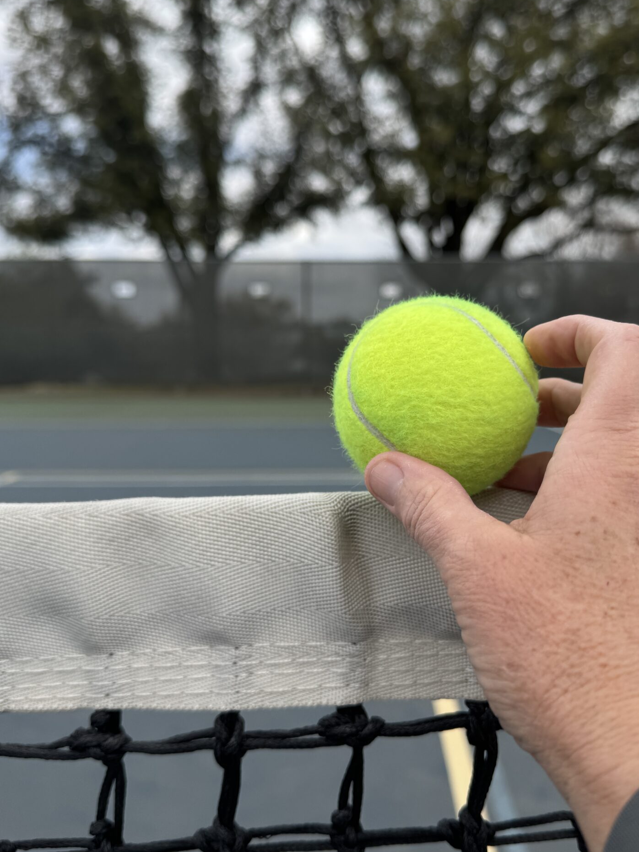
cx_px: 374
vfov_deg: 55.4
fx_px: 812
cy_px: 426
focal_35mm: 33
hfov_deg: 42.8
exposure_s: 1/2833
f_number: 1.78
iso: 80
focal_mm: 6.76
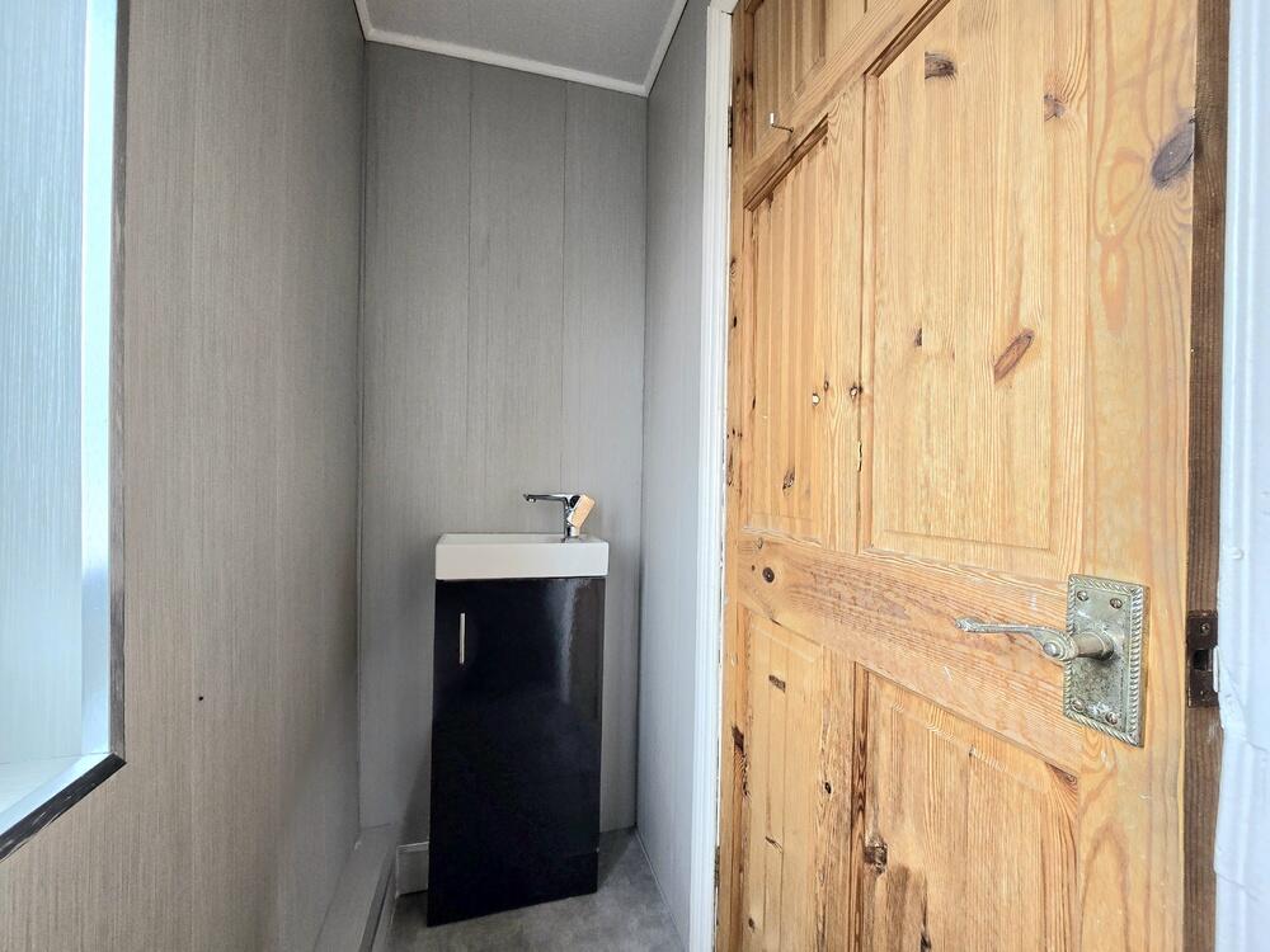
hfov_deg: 106.2
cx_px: 635
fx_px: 477
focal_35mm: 13
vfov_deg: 89.9
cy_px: 476
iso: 100
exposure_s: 1/60.2
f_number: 2.2
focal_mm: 2.2
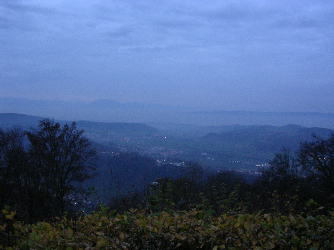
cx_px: 167
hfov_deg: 49.0
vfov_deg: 37.7
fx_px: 367
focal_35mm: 38
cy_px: 125
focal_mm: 5.8
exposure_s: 1/10.8
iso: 400
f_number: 2.8
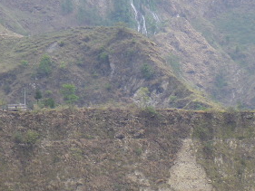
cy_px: 105
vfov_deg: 9.6
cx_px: 128
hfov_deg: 12.7
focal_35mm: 155
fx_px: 1142
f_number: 4.4
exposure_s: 1/60
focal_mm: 9.1
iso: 50
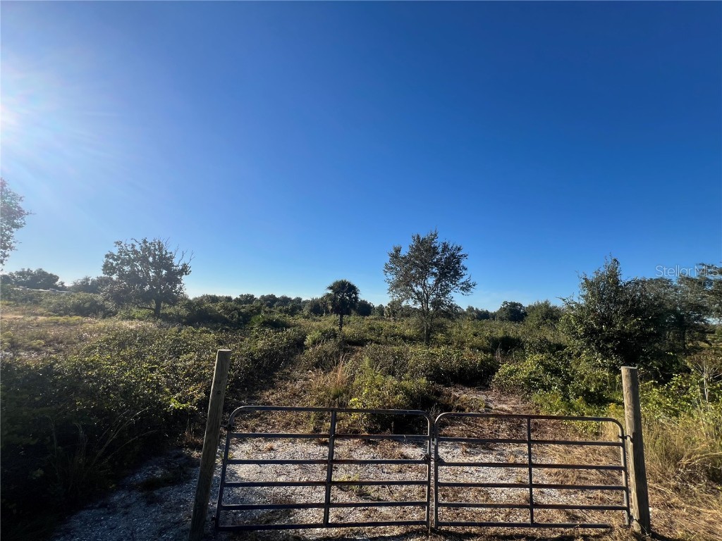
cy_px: 270
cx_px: 361
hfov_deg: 106.2
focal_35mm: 13
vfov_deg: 89.9
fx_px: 271
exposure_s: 1/1946
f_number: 1.8
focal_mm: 1.57
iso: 32
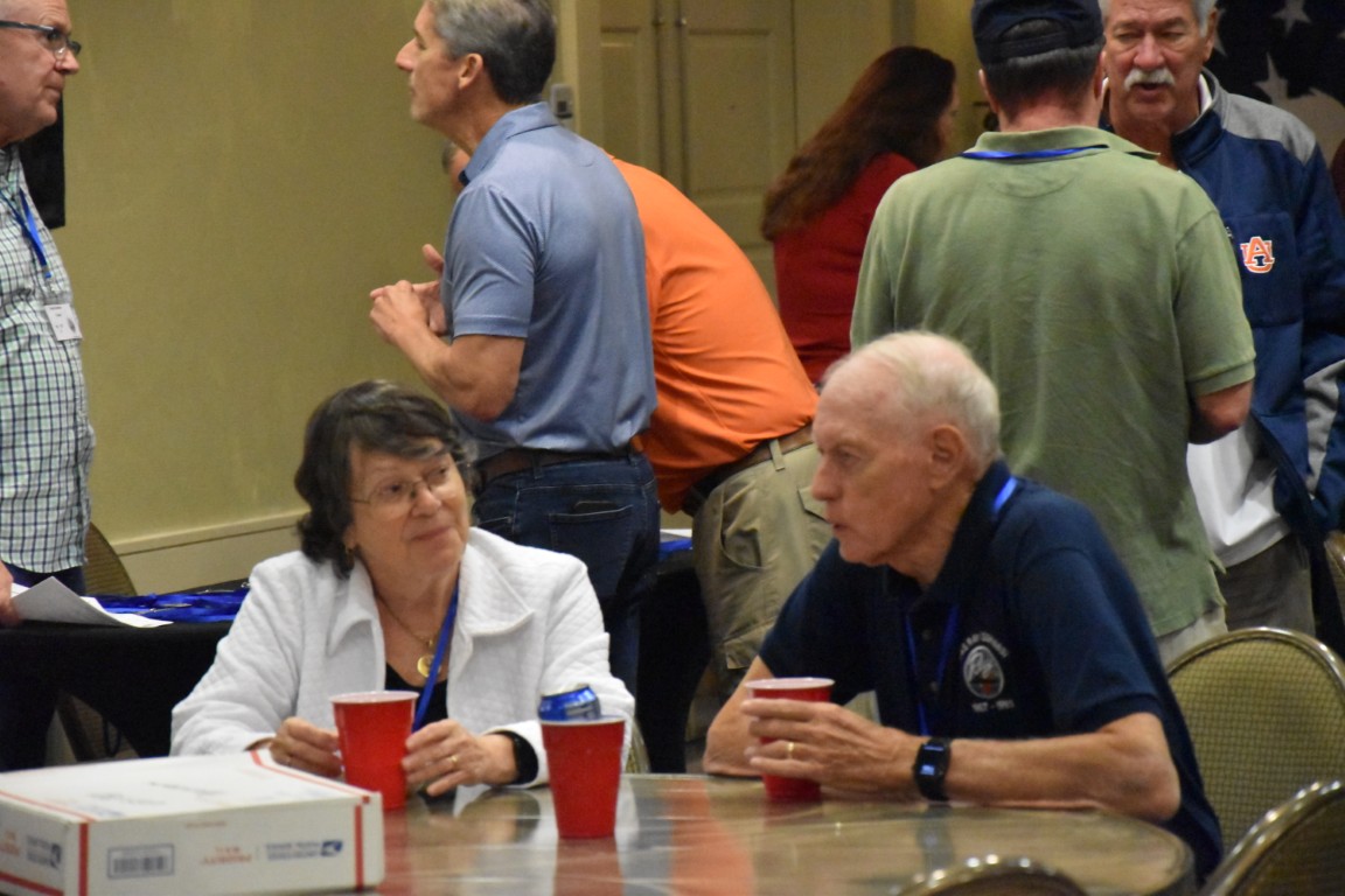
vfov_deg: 8.7
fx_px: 5884
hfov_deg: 13.0
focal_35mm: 158
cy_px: 448
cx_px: 672
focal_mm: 105
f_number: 5.6
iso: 12800
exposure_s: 1/125
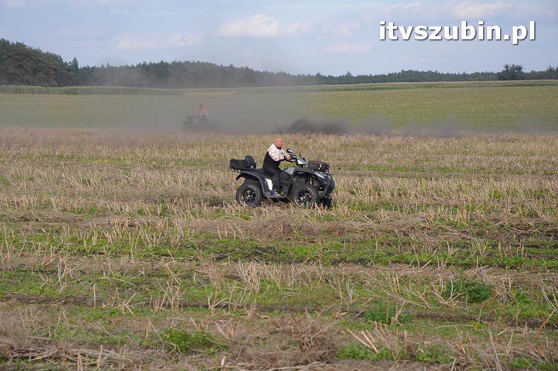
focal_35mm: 105
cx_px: 279
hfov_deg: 19.5
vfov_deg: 13.0
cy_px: 186
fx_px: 1626
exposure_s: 1/800
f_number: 7.1
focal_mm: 70
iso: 400
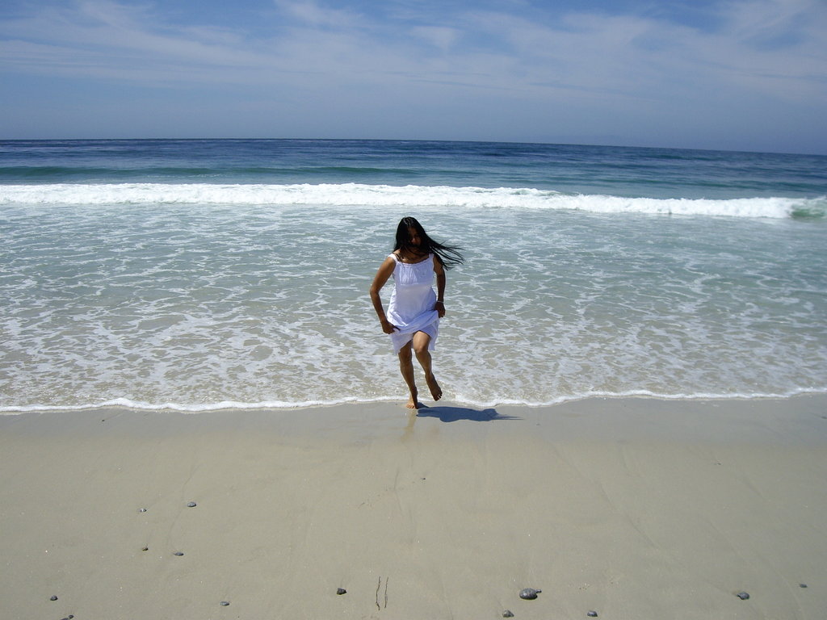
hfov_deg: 49.0
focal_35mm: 38
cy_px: 310
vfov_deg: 37.7
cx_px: 414
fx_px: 908
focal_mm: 6.2
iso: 50
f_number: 4.3
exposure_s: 1/800
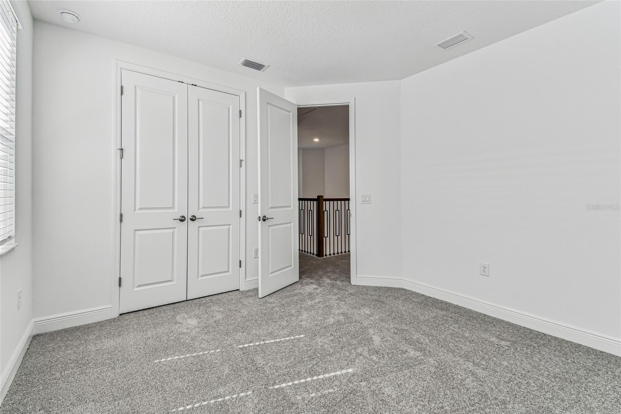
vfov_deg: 77.3
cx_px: 310
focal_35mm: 15
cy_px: 207
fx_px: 259
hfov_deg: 100.4
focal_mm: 10
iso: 100
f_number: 7.1
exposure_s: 1/50
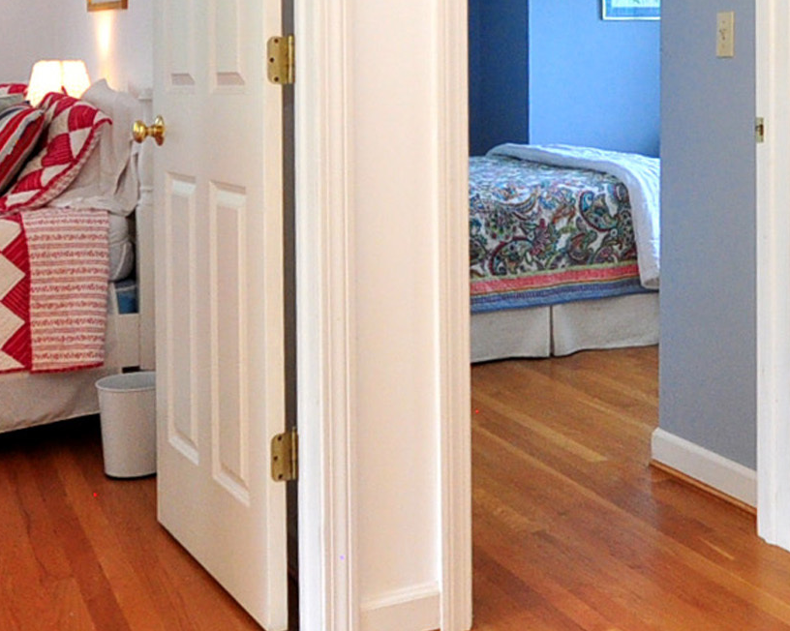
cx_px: 625
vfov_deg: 28.8
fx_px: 1168
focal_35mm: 50
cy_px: 39
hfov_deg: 36.2
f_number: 4
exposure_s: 1/80
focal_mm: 10
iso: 640
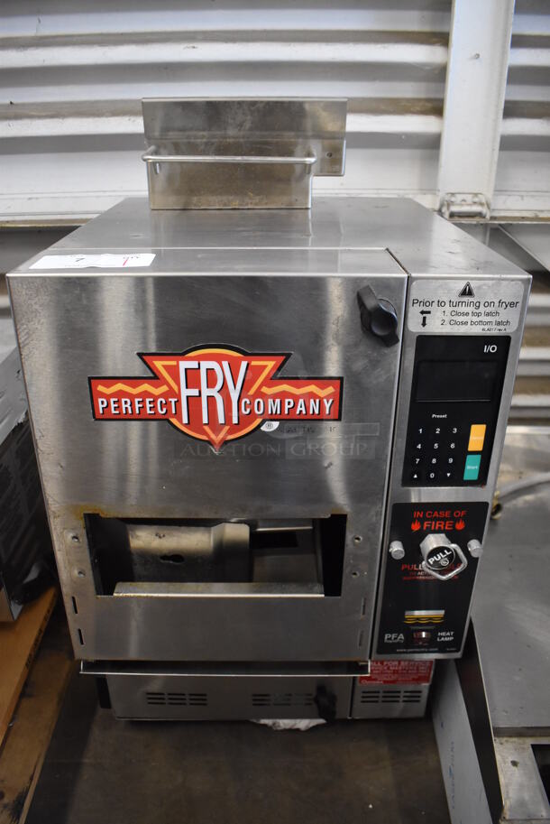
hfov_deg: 48.0
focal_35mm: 27
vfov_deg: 67.3
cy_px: 412
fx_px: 618
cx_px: 275
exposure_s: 1/125
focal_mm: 18
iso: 2500
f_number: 3.5
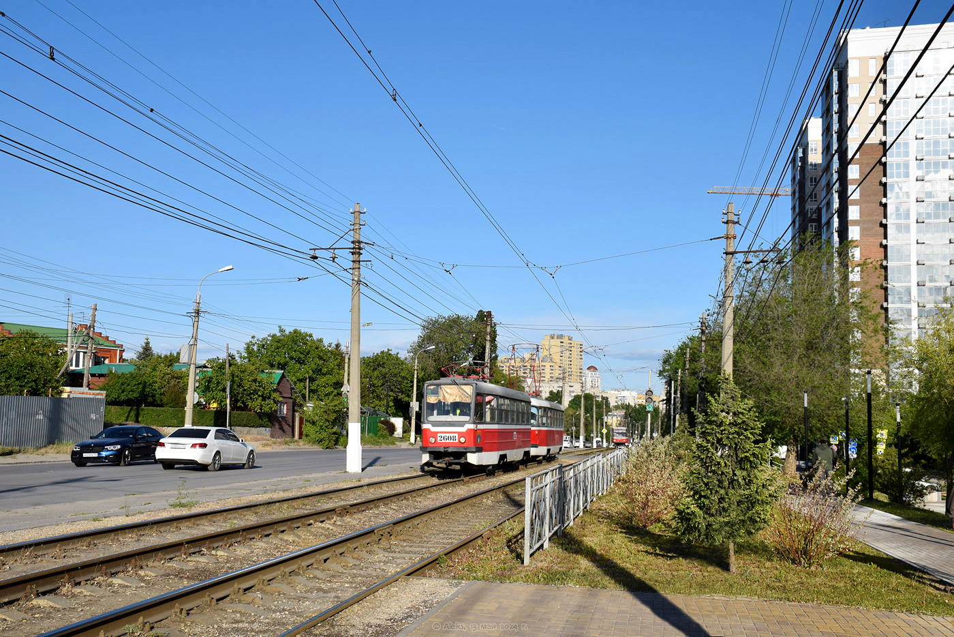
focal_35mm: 40
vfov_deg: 33.0
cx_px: 477
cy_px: 318
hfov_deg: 47.9
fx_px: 1073
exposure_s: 1/640
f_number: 9
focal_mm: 27
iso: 200
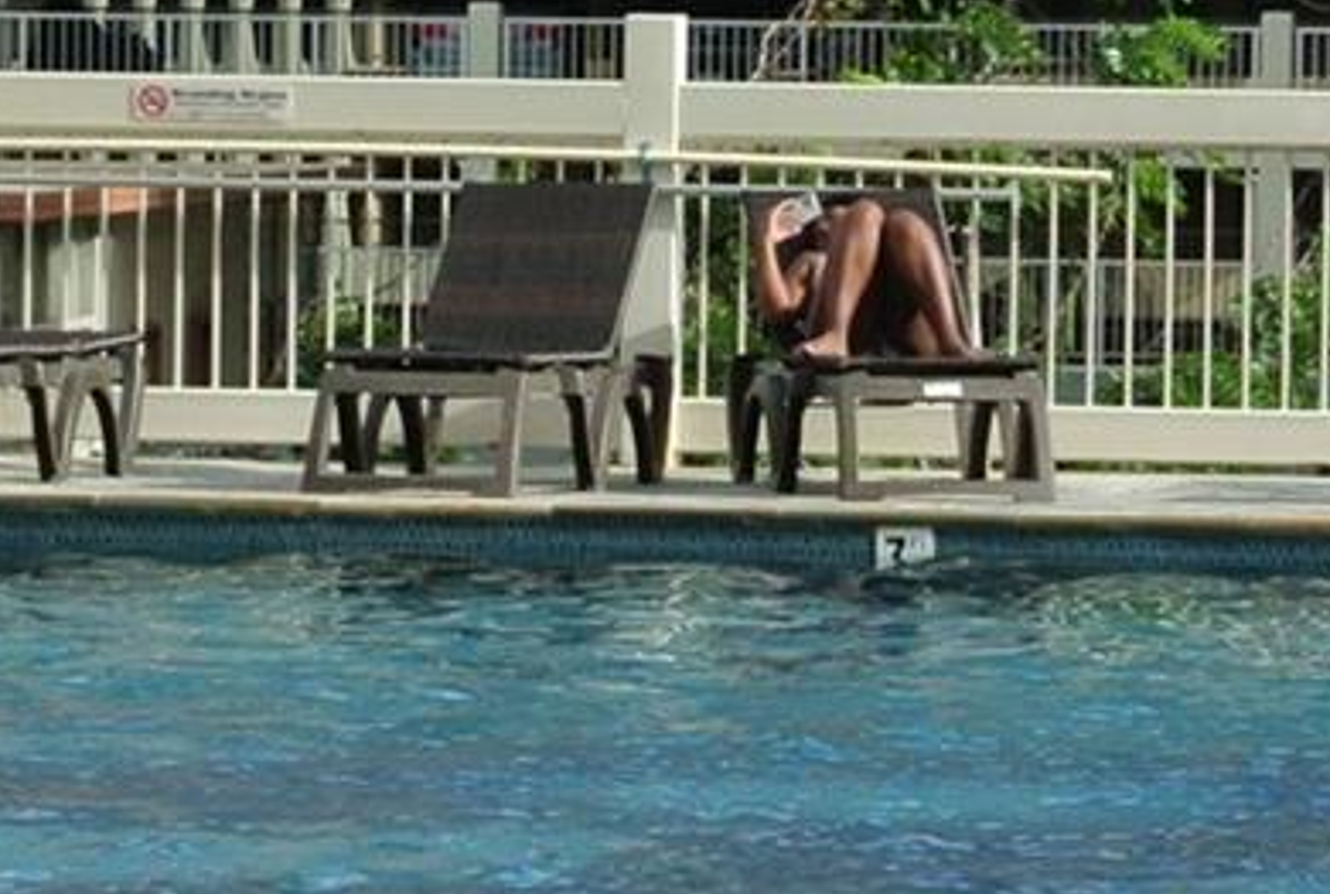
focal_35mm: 332
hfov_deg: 6.2
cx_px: 532
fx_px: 12294
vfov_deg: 4.2
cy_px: 326
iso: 140
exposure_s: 1/500
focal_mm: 30
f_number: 5.6
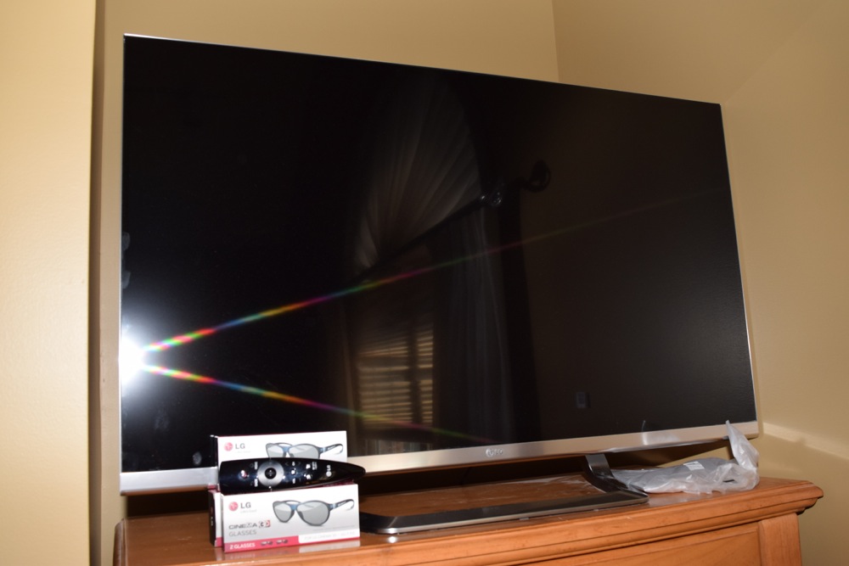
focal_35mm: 33
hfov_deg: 57.2
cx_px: 424
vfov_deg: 40.0
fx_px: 778
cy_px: 283
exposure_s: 1/200
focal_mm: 22
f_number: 5.6
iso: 400
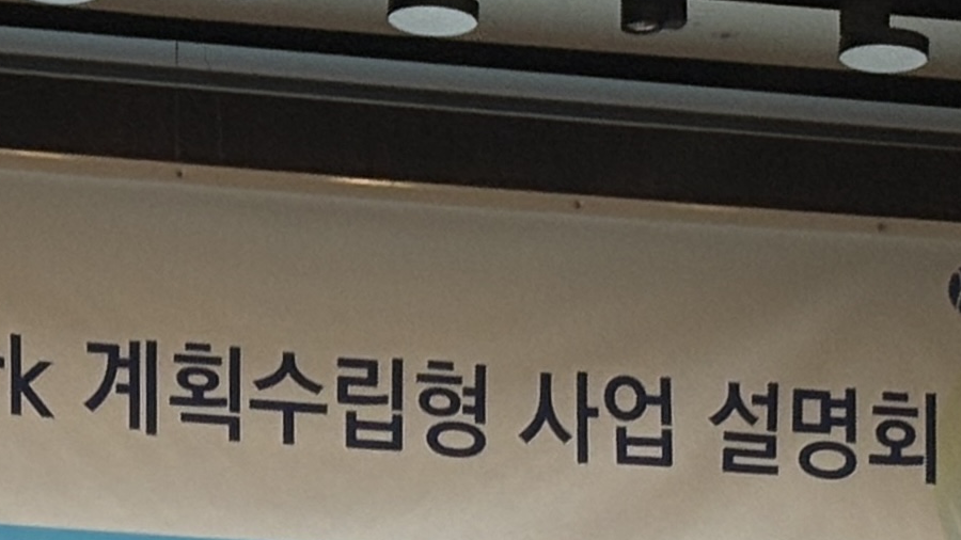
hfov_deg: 9.4
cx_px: 47
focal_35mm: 229
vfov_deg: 5.1
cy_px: 1419
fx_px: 5835
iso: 40
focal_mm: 5.96
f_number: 1.6
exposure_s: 1/120
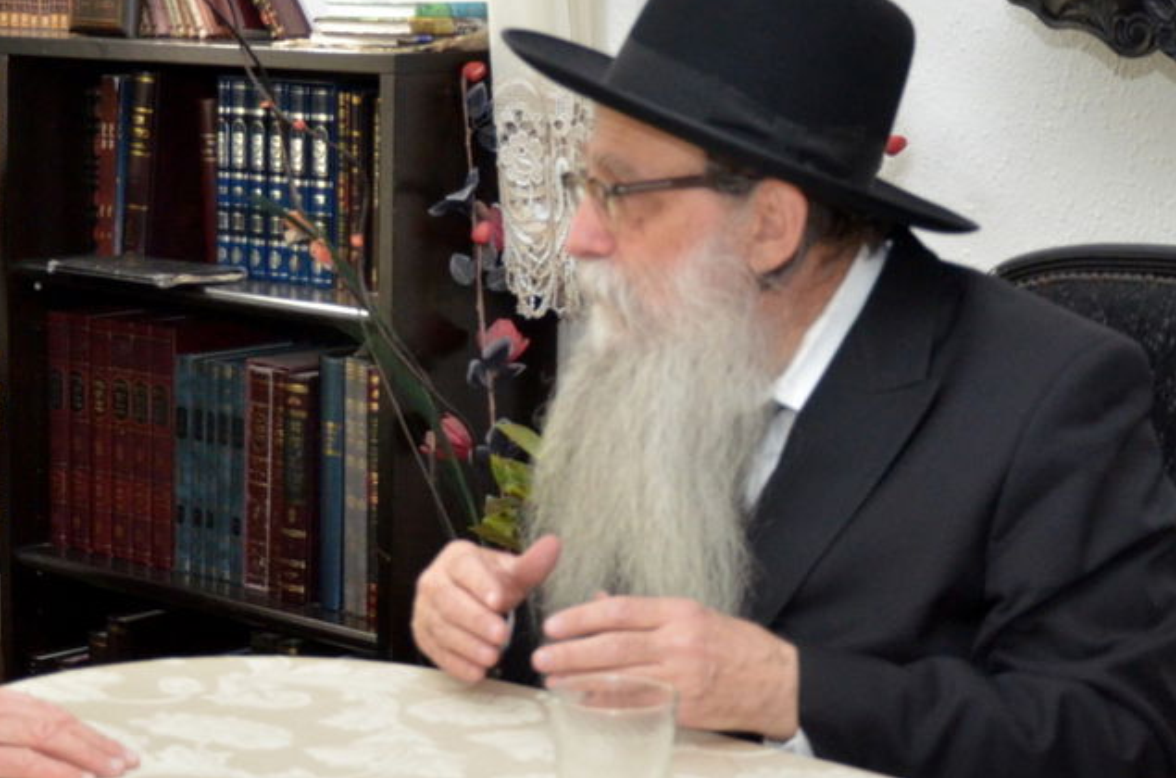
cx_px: 400
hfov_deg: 23.6
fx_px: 2802
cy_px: 334
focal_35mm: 86
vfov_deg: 15.8
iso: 1600
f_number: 5
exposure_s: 1/320
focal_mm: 26
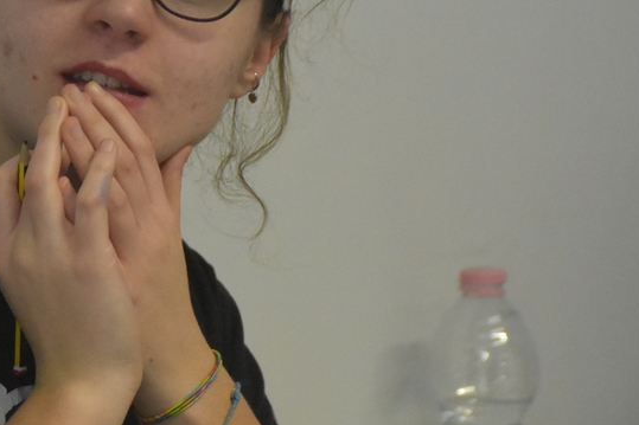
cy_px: 57
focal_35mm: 668
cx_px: 75
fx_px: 11853
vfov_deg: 2.1
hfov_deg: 3.1
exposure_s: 1/250
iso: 5600
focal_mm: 200
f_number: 5.6
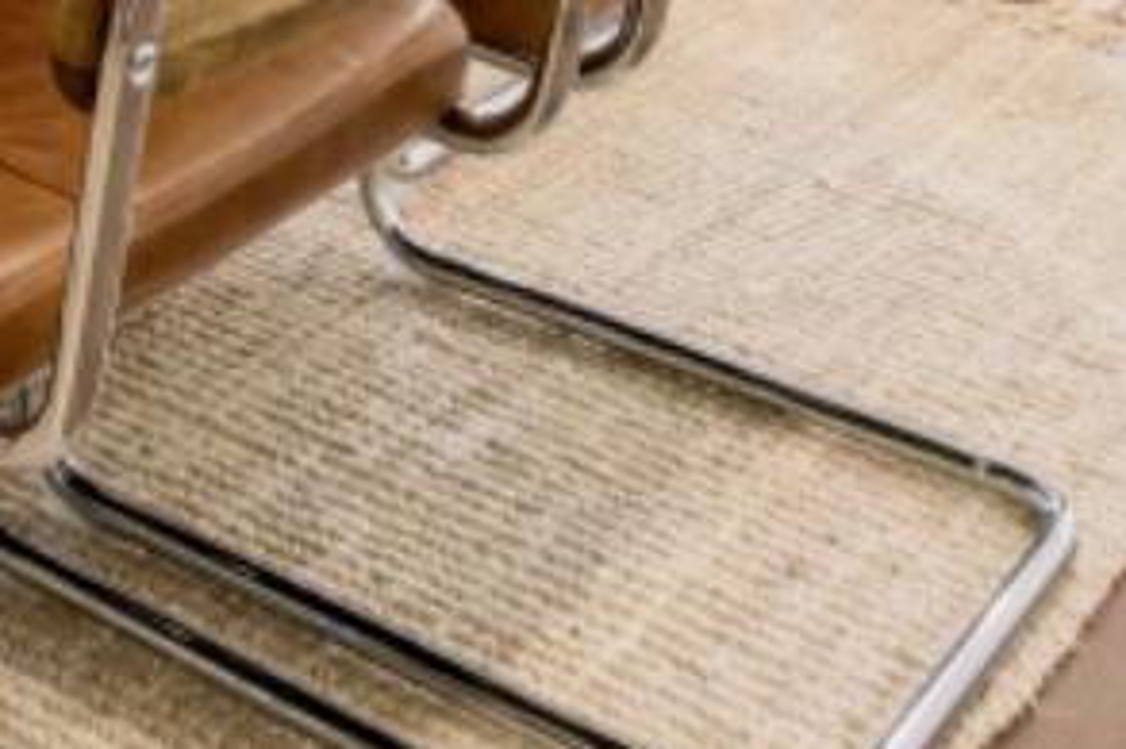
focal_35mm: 87
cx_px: -100
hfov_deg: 22.2
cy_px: -1152
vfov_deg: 12.0
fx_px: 2720
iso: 400
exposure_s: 1/4
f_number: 11
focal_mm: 17
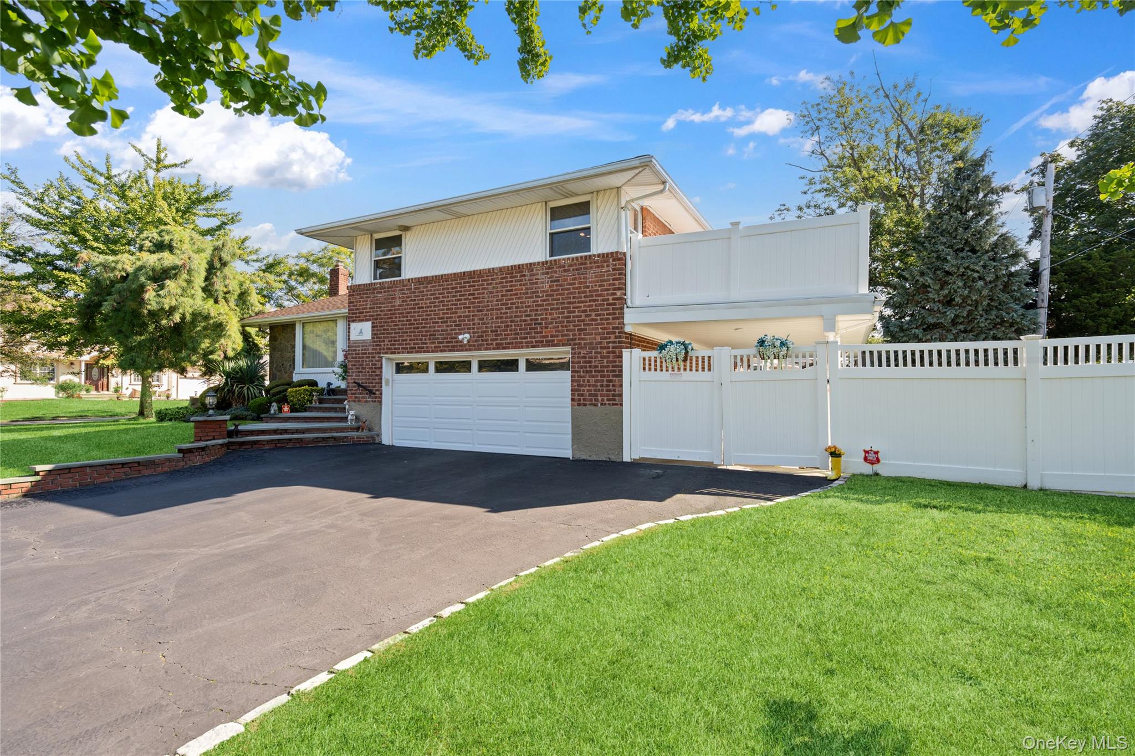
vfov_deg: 73.7
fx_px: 504
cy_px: 378
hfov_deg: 96.7
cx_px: 568
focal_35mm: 16
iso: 320
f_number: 6.3
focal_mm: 16
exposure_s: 1/250
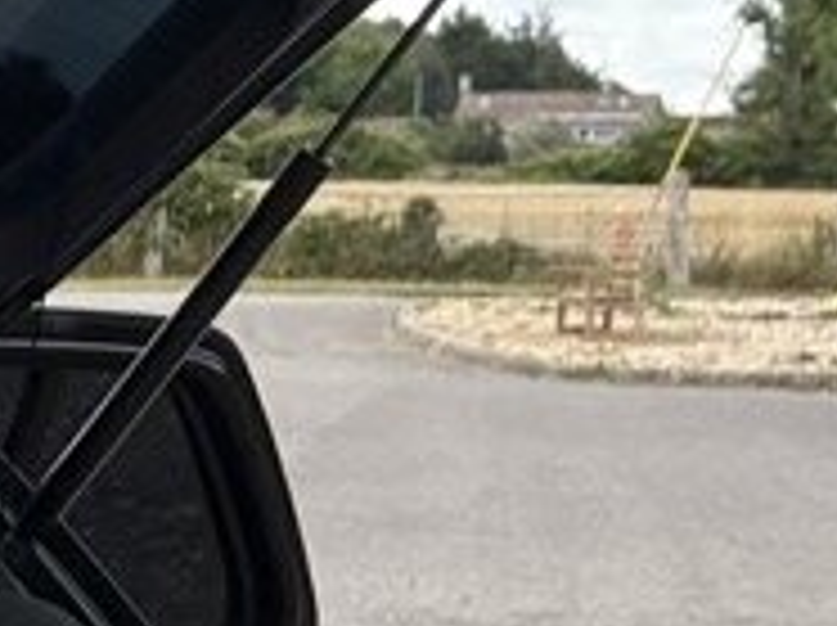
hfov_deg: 8.8
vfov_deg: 8.1
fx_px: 4323
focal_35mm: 179
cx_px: -1778
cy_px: 995
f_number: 1.6
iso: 50
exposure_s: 1/2141
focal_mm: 5.96
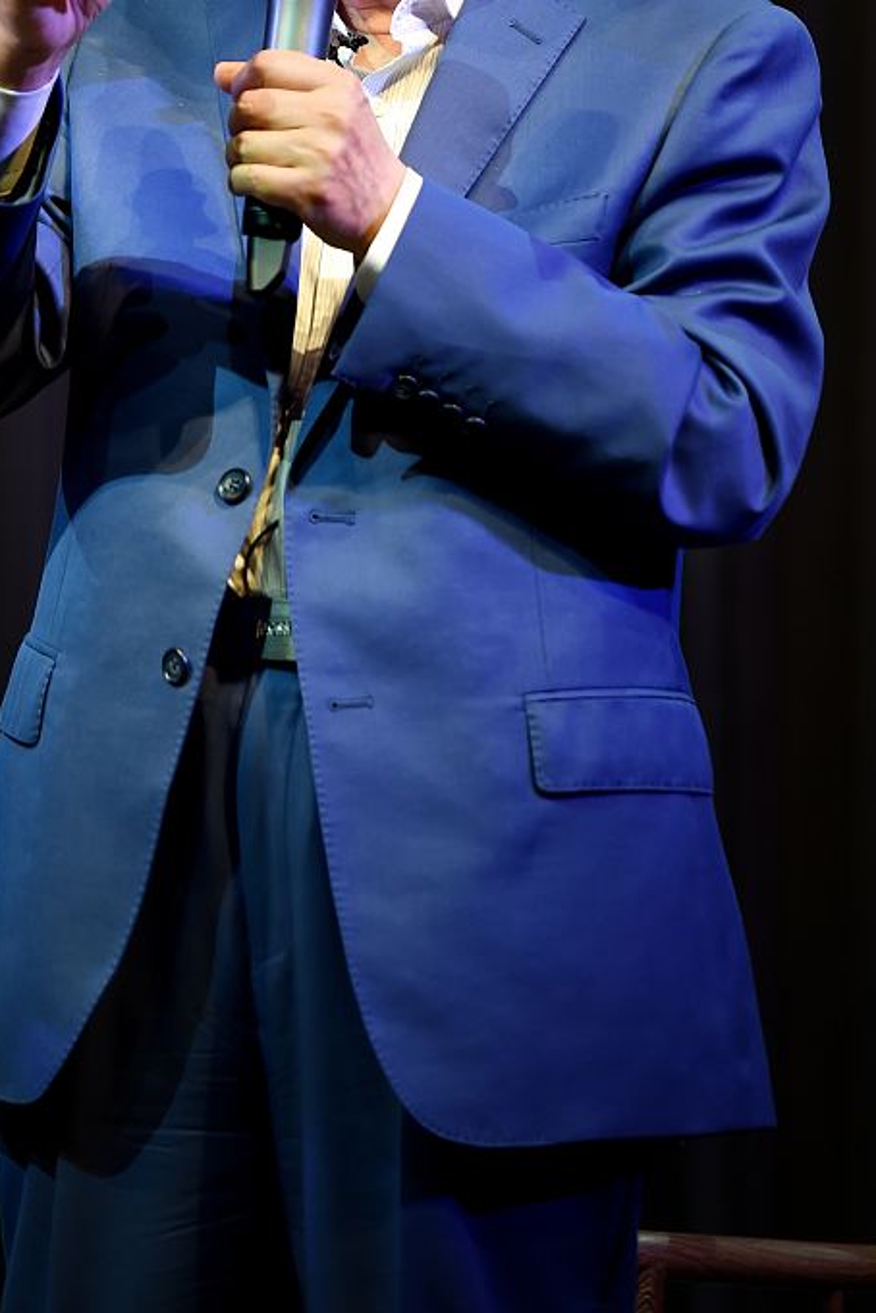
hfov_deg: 4.3
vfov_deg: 6.5
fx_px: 11570
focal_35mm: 317
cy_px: 170
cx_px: 267
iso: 500
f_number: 3.5
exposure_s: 1/160
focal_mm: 180
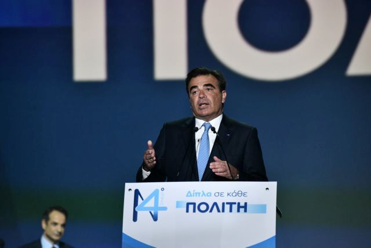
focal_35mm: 300
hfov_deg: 6.9
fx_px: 3092
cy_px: 124
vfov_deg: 4.6
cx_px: 186
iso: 4000
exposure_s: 1/400
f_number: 7.1
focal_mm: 300
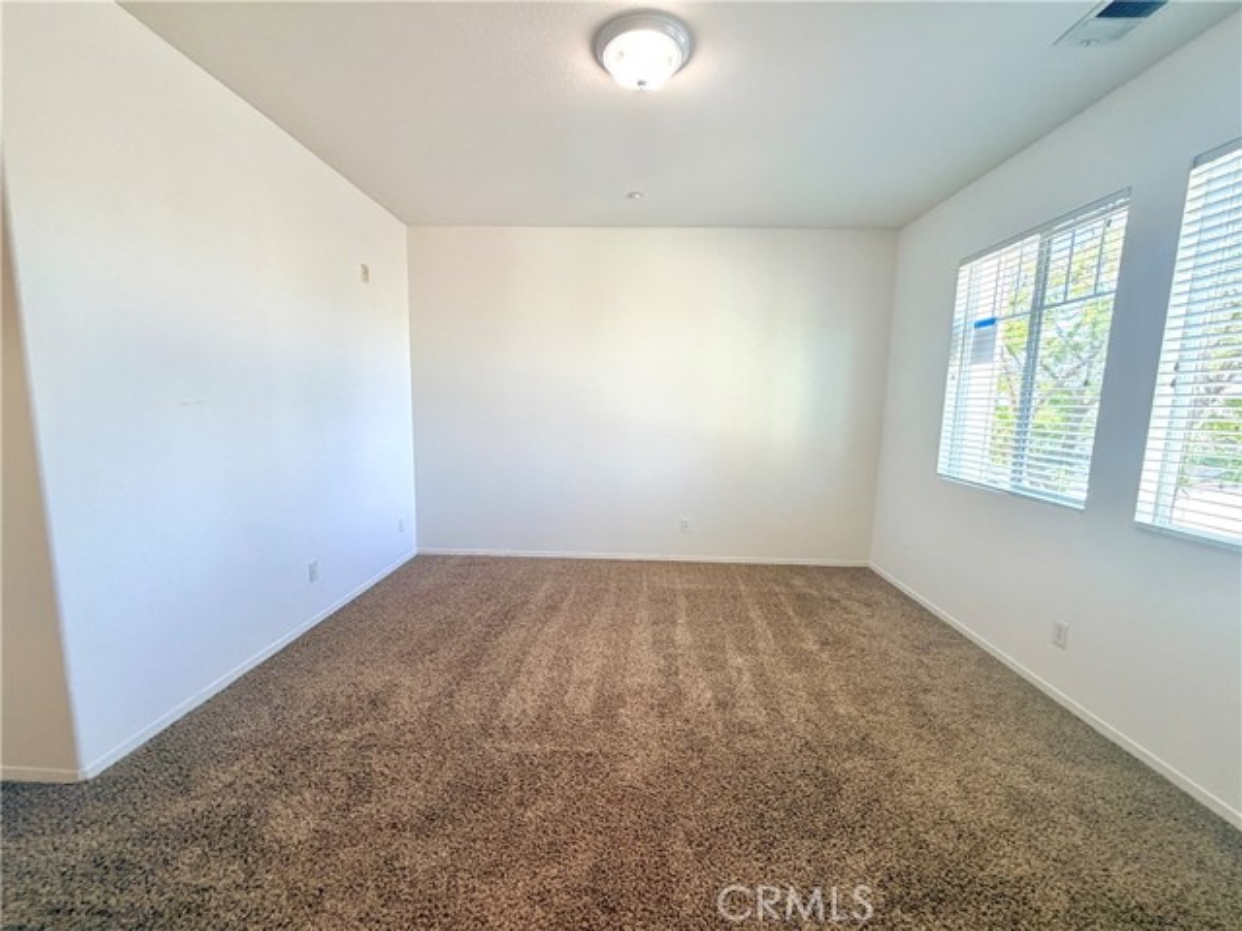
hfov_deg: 102.1
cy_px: 466
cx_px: 621
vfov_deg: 85.7
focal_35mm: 14
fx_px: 502
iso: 200
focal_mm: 2.22
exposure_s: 1/120
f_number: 2.2
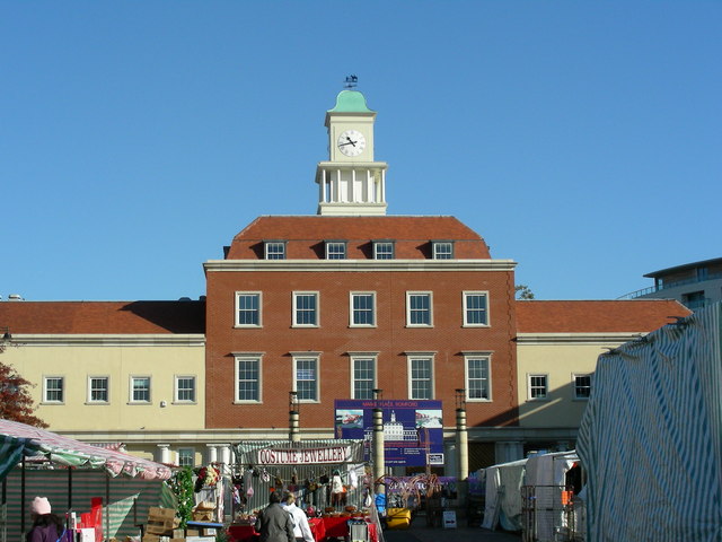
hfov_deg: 30.7
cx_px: 361
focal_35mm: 63
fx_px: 1314
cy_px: 271
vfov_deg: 23.3
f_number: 5.6
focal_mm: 10.5
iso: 50
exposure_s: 1/392
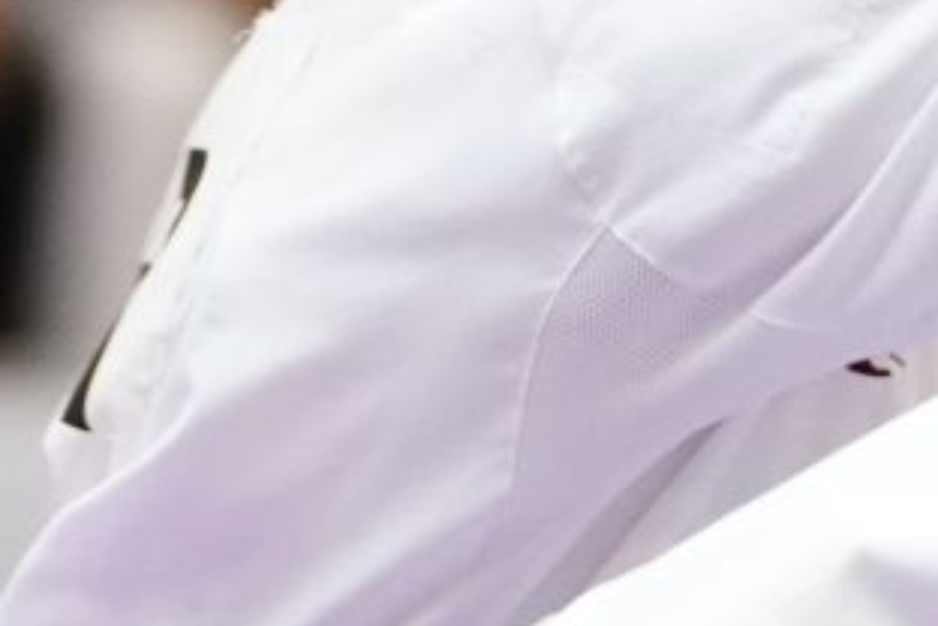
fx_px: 26913
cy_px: 175
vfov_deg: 1.3
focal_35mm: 1033
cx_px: 421
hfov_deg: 2.0
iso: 5000
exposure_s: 1/800
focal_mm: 179
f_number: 2.8
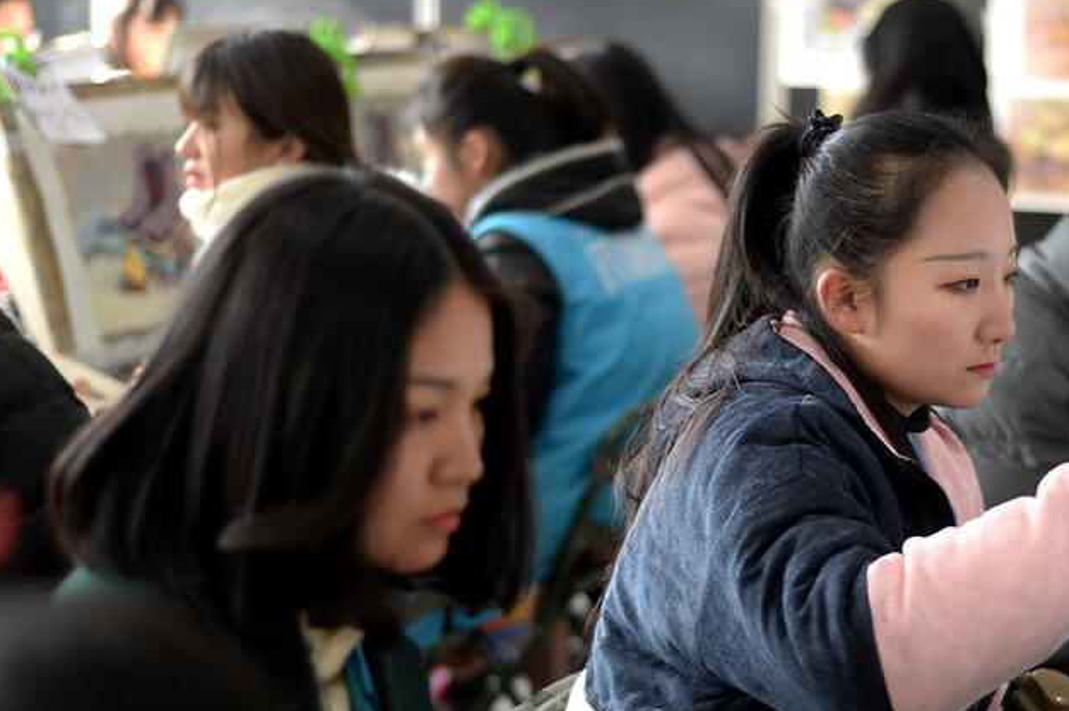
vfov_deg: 14.2
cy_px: 470
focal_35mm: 96
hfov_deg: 21.1
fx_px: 2849
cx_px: 761
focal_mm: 50
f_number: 1.8
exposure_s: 1/15
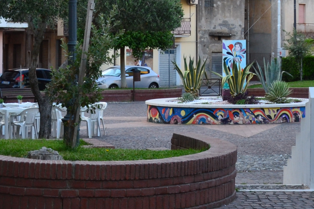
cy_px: -9
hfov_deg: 17.2
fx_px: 1029
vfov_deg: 11.5
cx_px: 268
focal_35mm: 118
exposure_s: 1/50
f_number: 8
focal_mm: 26
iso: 400
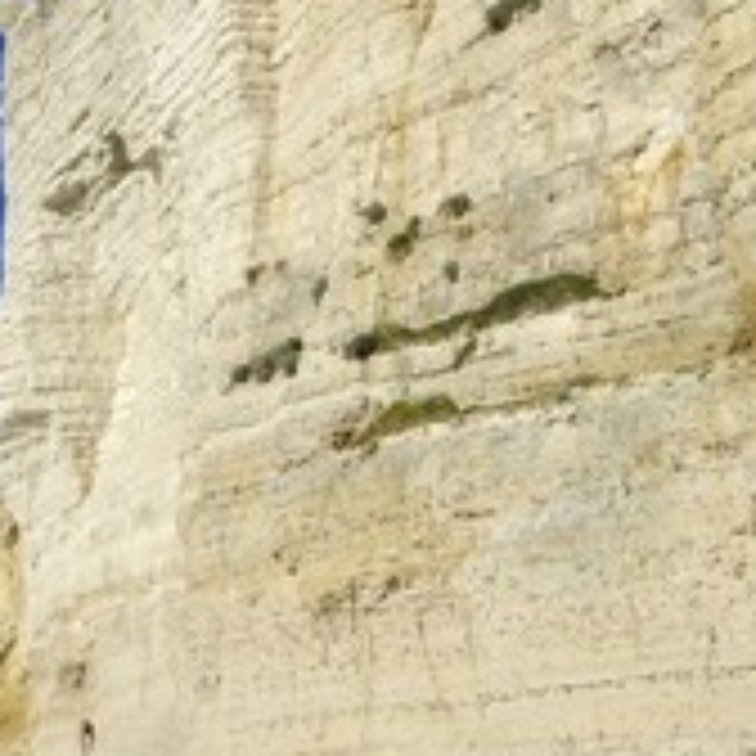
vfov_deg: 33.3
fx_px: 1260
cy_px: 310
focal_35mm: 51
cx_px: 232
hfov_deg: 33.0
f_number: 13
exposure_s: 1/250
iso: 200
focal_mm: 24
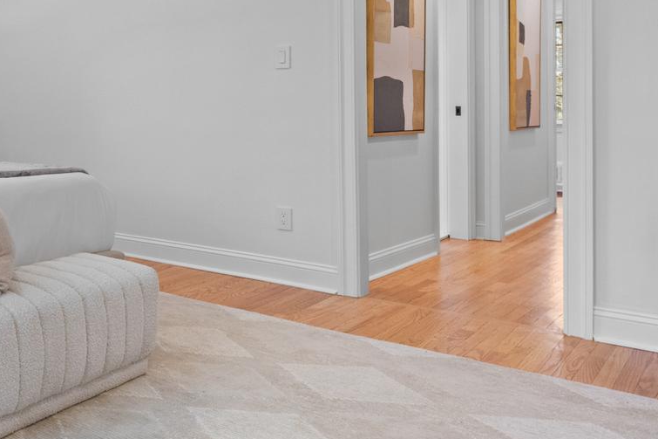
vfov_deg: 34.4
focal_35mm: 38
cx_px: -75
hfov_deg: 40.4
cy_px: 119
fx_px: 694
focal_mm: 14
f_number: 7.1
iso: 800
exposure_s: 1/30
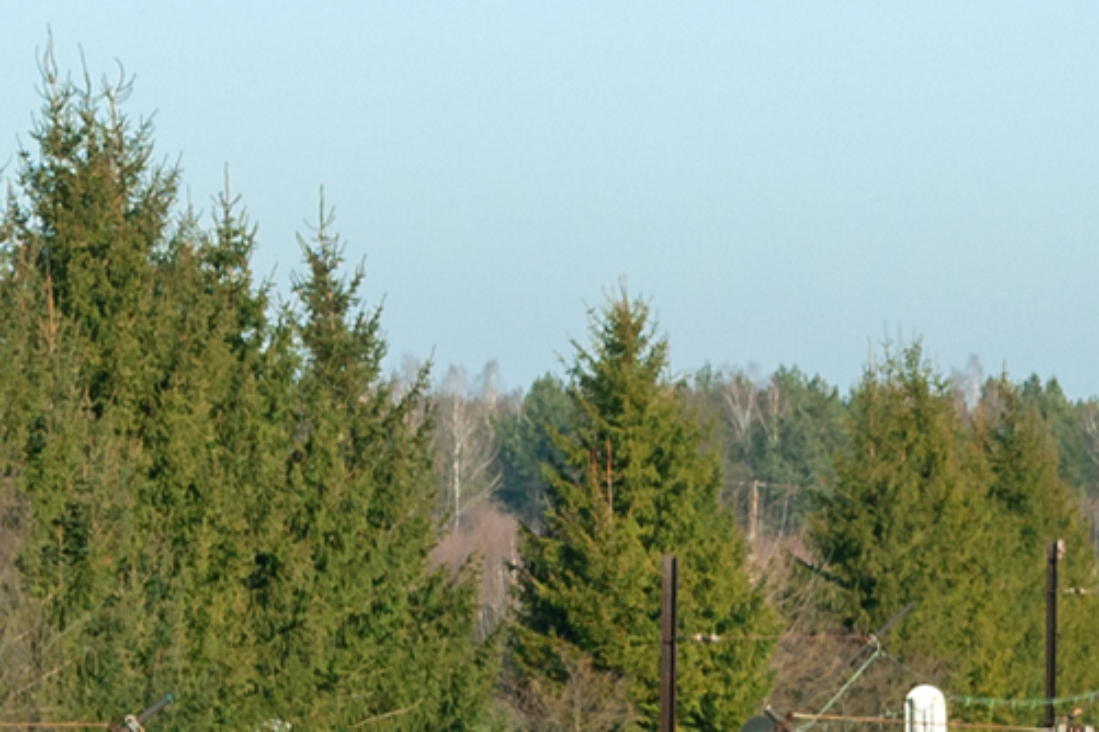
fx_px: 8046
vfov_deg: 5.2
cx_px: 649
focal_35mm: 264
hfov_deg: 7.8
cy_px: 1000
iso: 100
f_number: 9
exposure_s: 1/320
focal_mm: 55
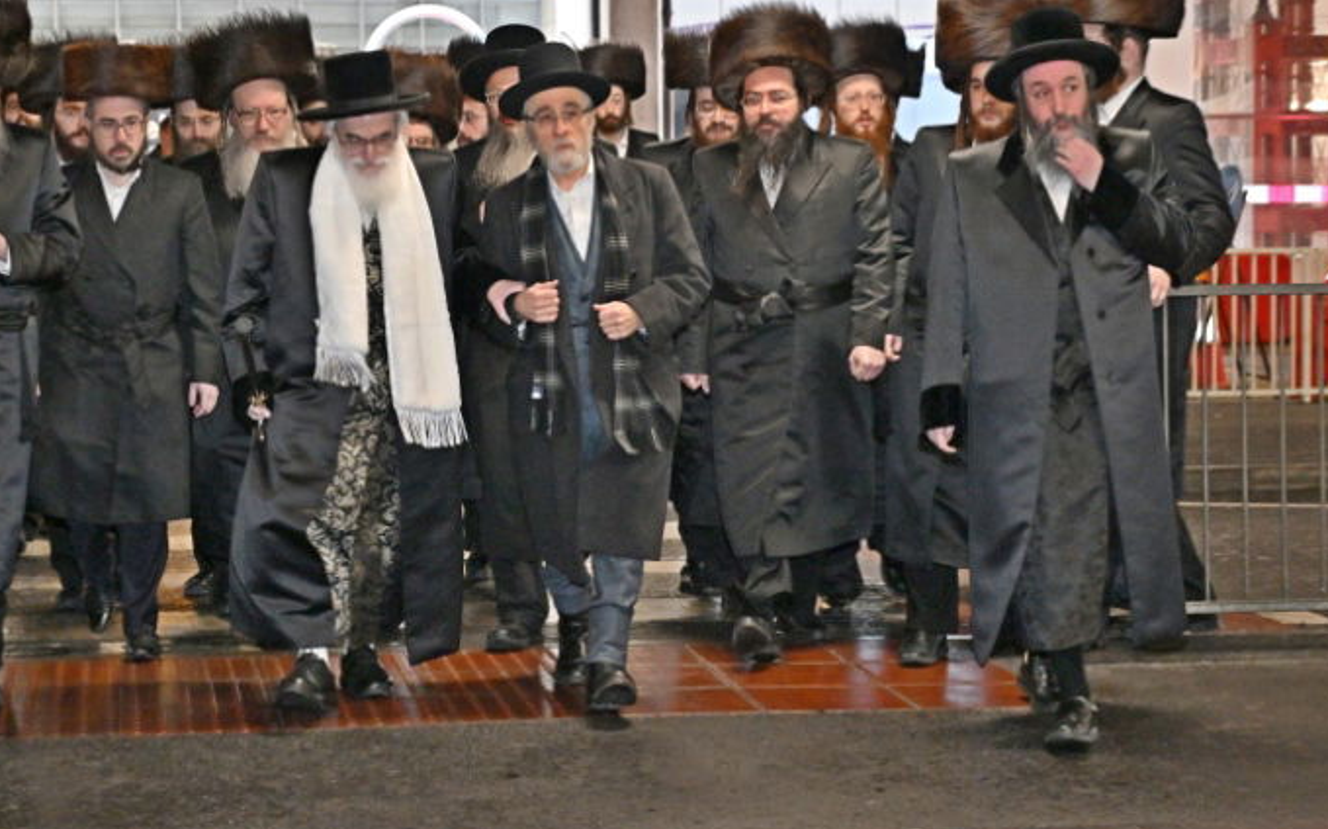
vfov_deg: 15.7
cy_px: 431
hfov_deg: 24.8
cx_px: 464
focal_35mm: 83
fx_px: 3003
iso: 1600
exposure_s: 1/160
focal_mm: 54
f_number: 4
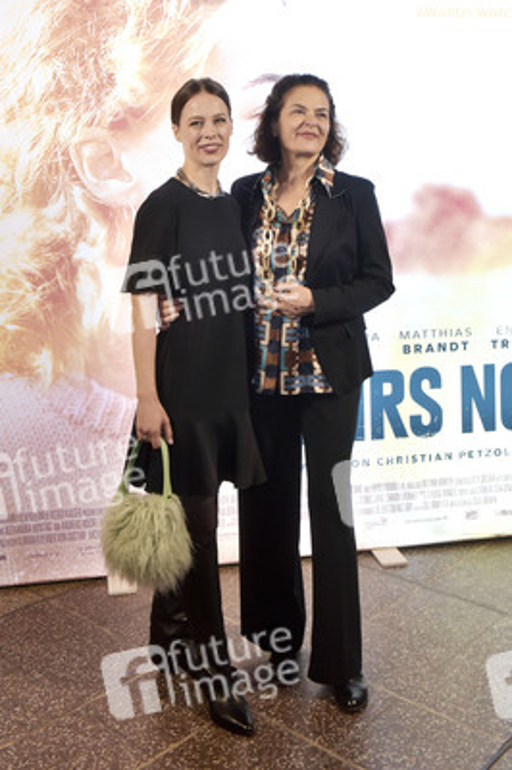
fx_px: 620
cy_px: 385
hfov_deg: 44.9
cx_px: 256
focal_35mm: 29
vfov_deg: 63.7
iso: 1600
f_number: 5.6
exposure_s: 1/125
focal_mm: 29
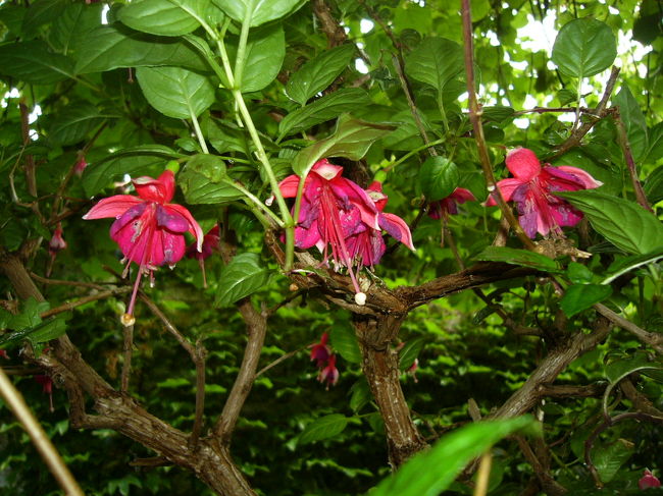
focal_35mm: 35
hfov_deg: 52.6
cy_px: 248
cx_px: 332
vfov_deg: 40.7
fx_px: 670
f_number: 2.8
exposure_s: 1/60
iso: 100
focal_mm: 5.8
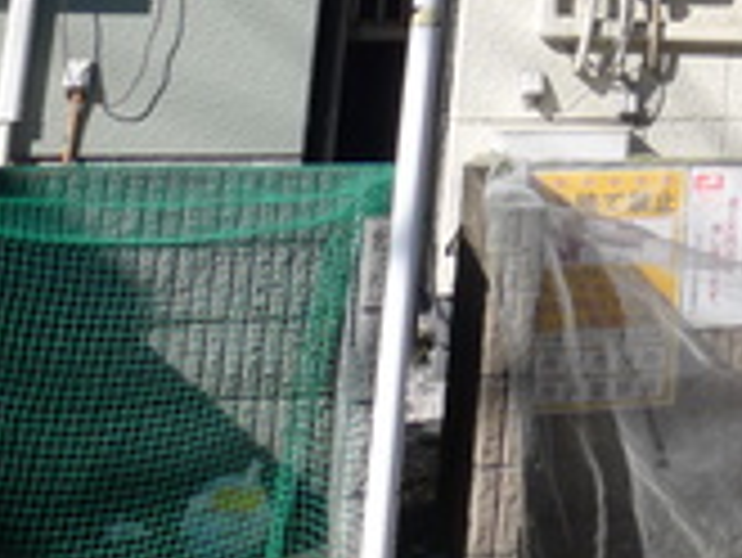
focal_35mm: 102
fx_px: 2188
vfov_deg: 12.9
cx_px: 1138
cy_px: -515
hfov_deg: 17.2
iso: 80
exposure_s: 1/800
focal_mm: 5.1
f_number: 4
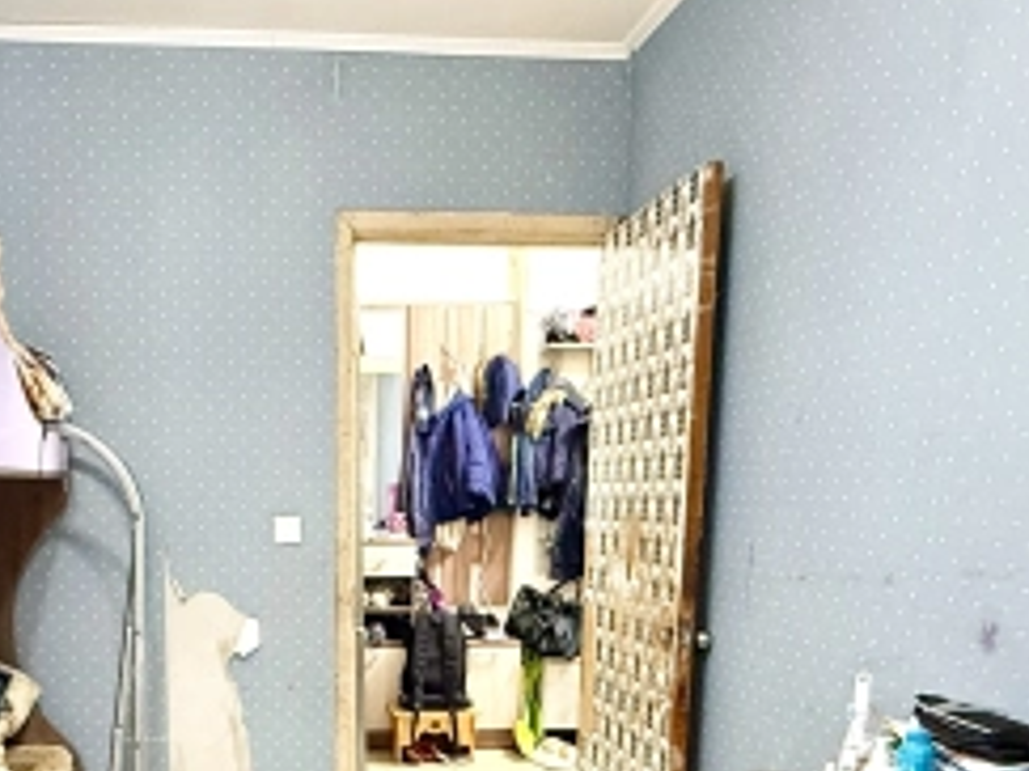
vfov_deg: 37.6
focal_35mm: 36
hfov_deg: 50.0
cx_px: 305
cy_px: 657
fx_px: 1070
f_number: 2.2
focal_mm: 2.22
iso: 800
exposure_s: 1/50
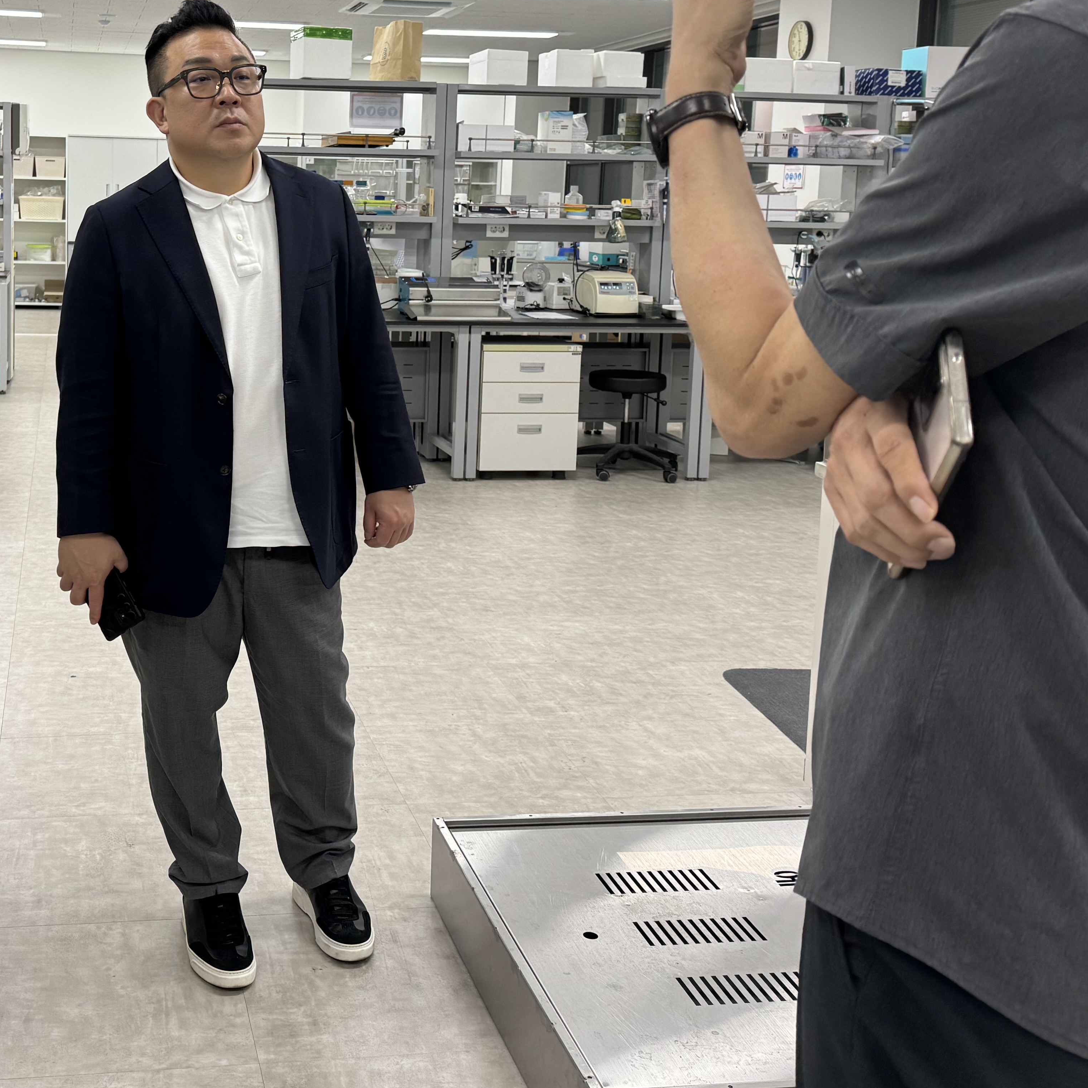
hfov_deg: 40.7
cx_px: 278
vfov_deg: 41.2
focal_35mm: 40
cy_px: 339
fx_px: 1422
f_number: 1.78
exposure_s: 1/120
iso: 125
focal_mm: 6.76
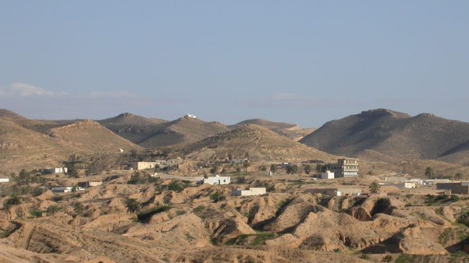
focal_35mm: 198
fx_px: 2462
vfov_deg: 6.1
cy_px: 155
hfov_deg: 10.9
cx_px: 266
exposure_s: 1/480
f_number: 7.3
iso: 100
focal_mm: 32
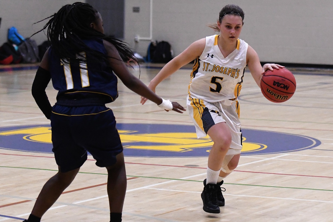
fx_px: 971
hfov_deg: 19.5
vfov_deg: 13.0
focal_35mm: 105
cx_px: 166
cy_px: 111
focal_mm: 70
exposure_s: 1/1000
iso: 5000
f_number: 2.8
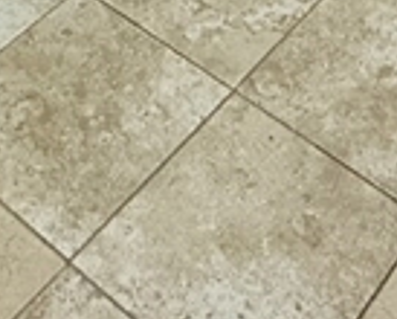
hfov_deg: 18.6
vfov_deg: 9.7
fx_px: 1200
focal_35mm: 102
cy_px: -748
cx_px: 304
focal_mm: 2.22
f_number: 2.2
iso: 100
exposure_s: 1/120
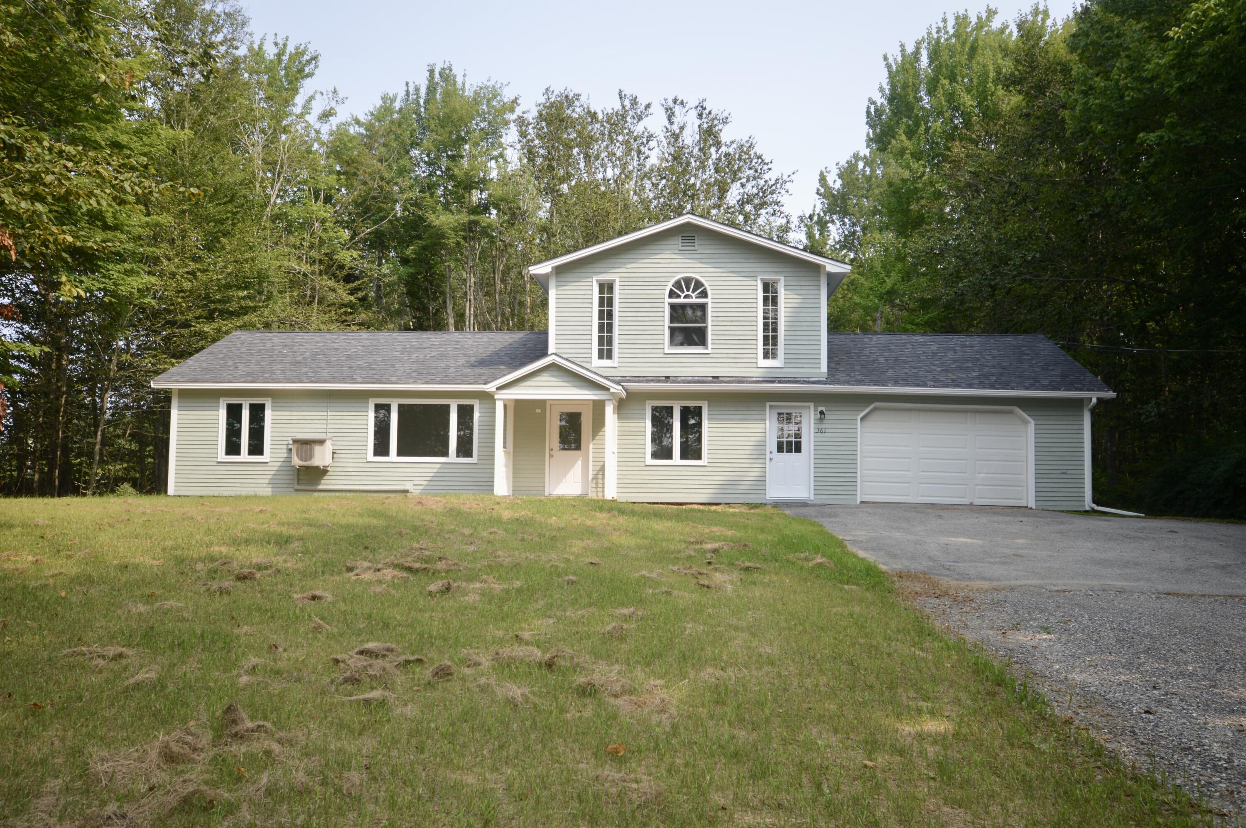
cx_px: 623
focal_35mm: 30
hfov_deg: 62.0
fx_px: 1037
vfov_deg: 43.5
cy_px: 414
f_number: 5.6
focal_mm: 20
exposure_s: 1/125
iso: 100
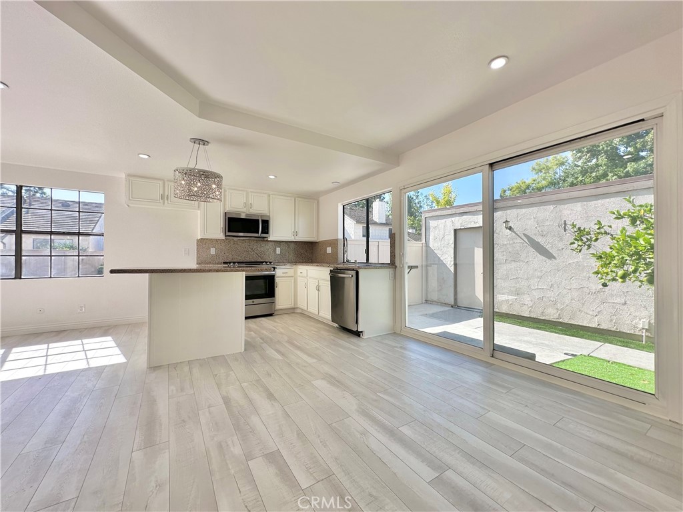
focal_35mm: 14
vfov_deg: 85.7
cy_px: 256
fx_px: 276
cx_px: 342
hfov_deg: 102.1
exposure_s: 1/458
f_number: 2.2
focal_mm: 2.22
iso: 40
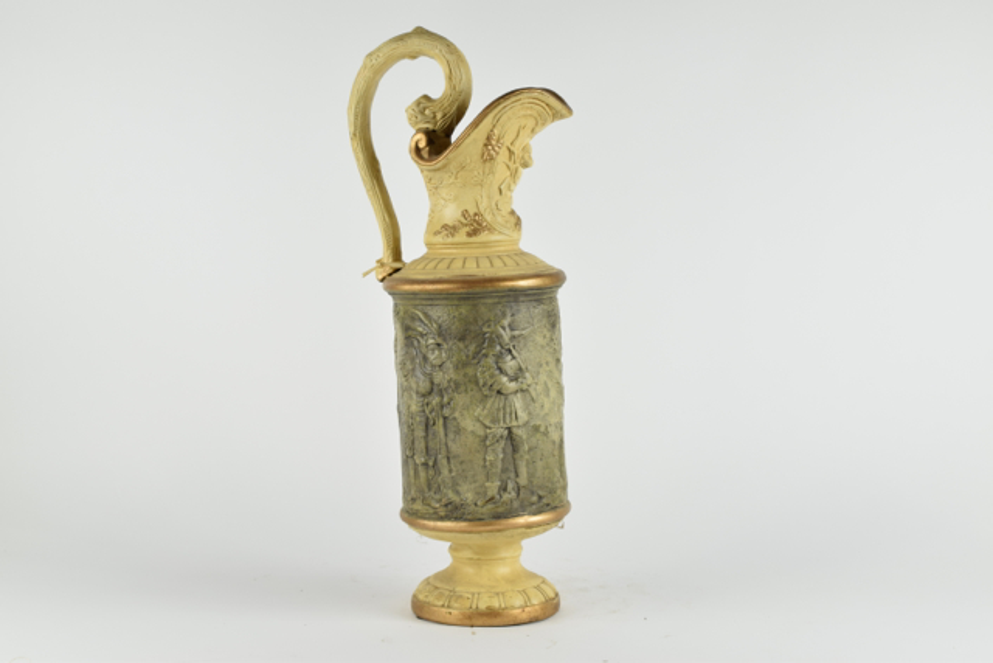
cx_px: 496
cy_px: 332
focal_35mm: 63
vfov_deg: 21.6
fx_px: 1738
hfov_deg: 31.9
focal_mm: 42
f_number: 8
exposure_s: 1/125
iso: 400
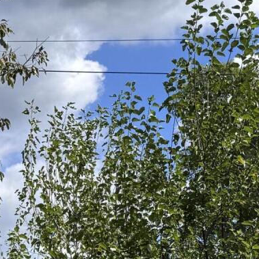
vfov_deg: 14.8
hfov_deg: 15.5
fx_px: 948
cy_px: 352
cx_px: 51
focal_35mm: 112
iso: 80
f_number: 1.78
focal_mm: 6.76
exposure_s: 1/5348
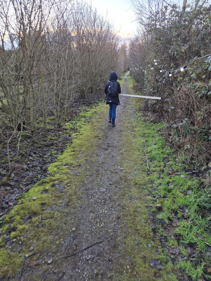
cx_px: 106
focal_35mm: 23
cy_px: 140
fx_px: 187
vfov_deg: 73.9
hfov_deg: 58.9
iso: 40
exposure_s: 1/108
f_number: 1.8
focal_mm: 5.4
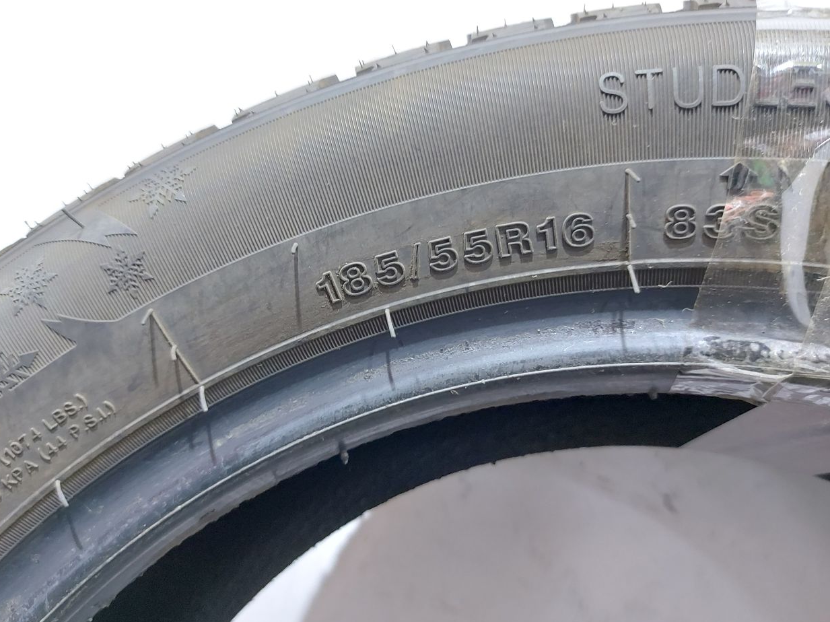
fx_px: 647
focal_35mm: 27
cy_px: 302
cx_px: 404
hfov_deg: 65.3
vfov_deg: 51.3
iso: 800
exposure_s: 1/20
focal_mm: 5.23
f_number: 1.8
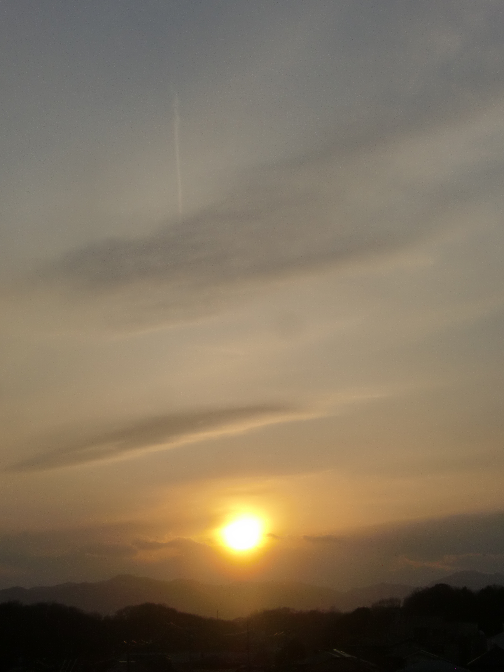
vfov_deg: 25.0
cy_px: 336
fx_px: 1514
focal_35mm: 78
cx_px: 252
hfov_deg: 18.9
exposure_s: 1/200
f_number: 14
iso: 64
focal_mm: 13.02
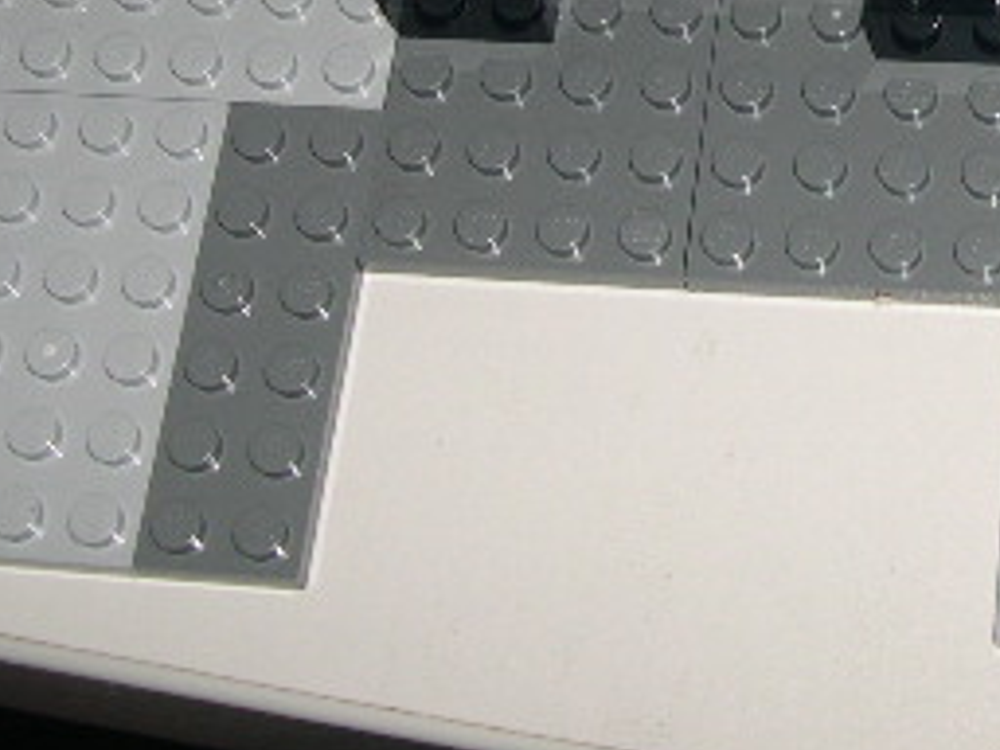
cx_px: 922
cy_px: -168
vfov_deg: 15.0
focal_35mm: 95
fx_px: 2744
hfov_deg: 20.2
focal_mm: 8
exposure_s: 1/60
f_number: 7.6
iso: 100
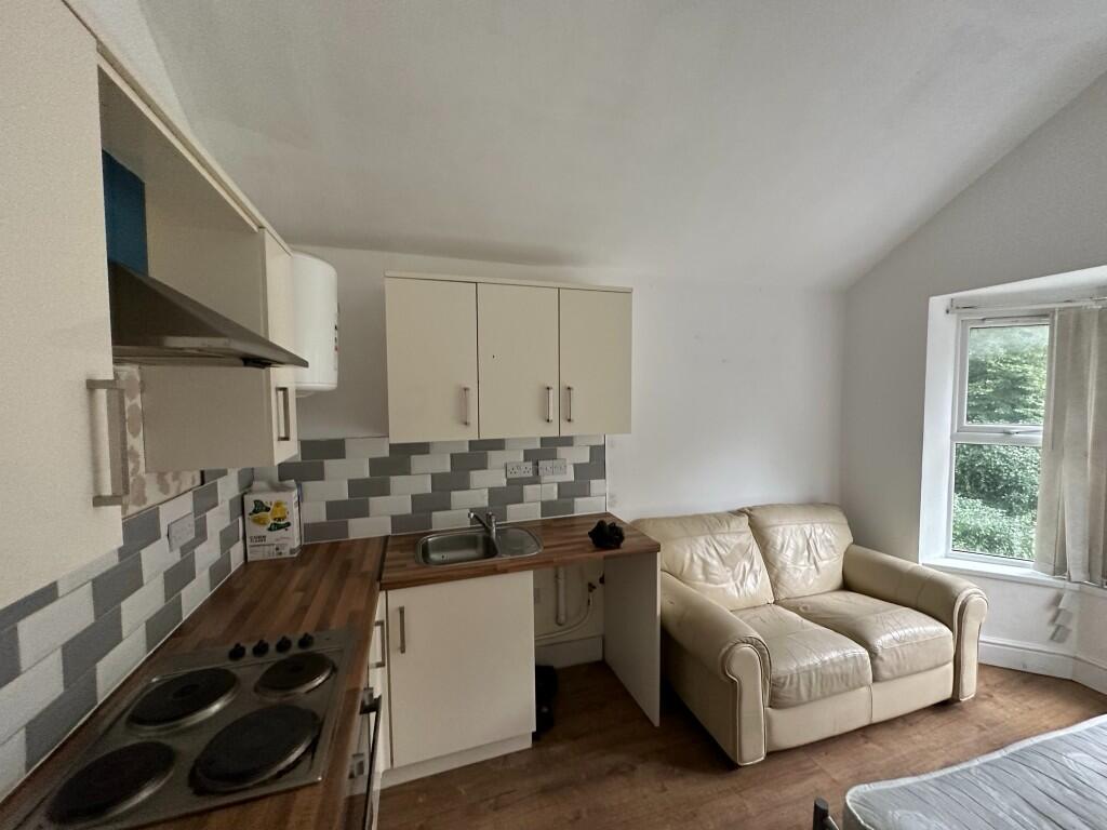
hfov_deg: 102.1
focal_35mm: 14
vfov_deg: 85.7
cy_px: 415
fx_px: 448
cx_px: 554
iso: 250
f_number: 2.2
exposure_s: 1/99
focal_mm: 2.22
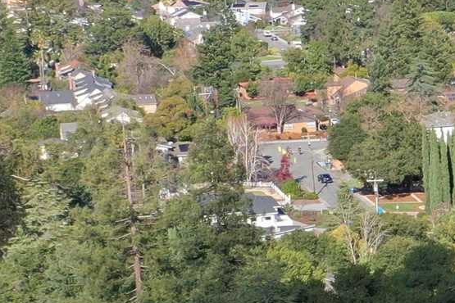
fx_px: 1959
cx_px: 1114
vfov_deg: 8.9
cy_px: 175
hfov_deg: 11.0
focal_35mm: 155
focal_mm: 10.26
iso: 100
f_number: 5.6
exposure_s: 1/400
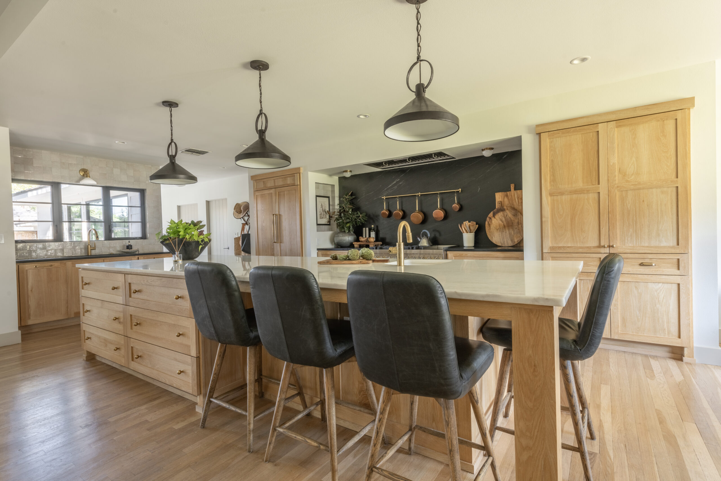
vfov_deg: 67.4
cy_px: 240
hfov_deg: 90.0
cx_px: 360
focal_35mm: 18
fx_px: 360
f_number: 11
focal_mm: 18
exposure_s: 1/8
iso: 100
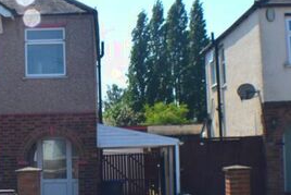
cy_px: 119
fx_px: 760
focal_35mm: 94
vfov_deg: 14.6
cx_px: 56
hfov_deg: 21.4
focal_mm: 24
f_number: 11
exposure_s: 1/500
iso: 400
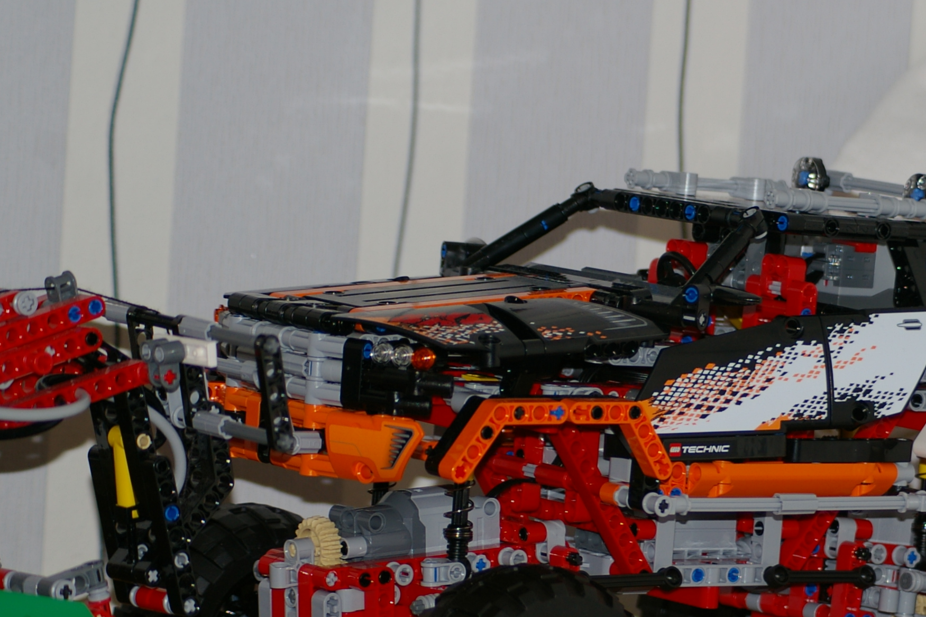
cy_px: 405
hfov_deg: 10.0
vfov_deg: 6.7
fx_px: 5298
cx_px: 741
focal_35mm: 206
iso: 200
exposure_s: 1/90
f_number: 4.5
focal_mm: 80
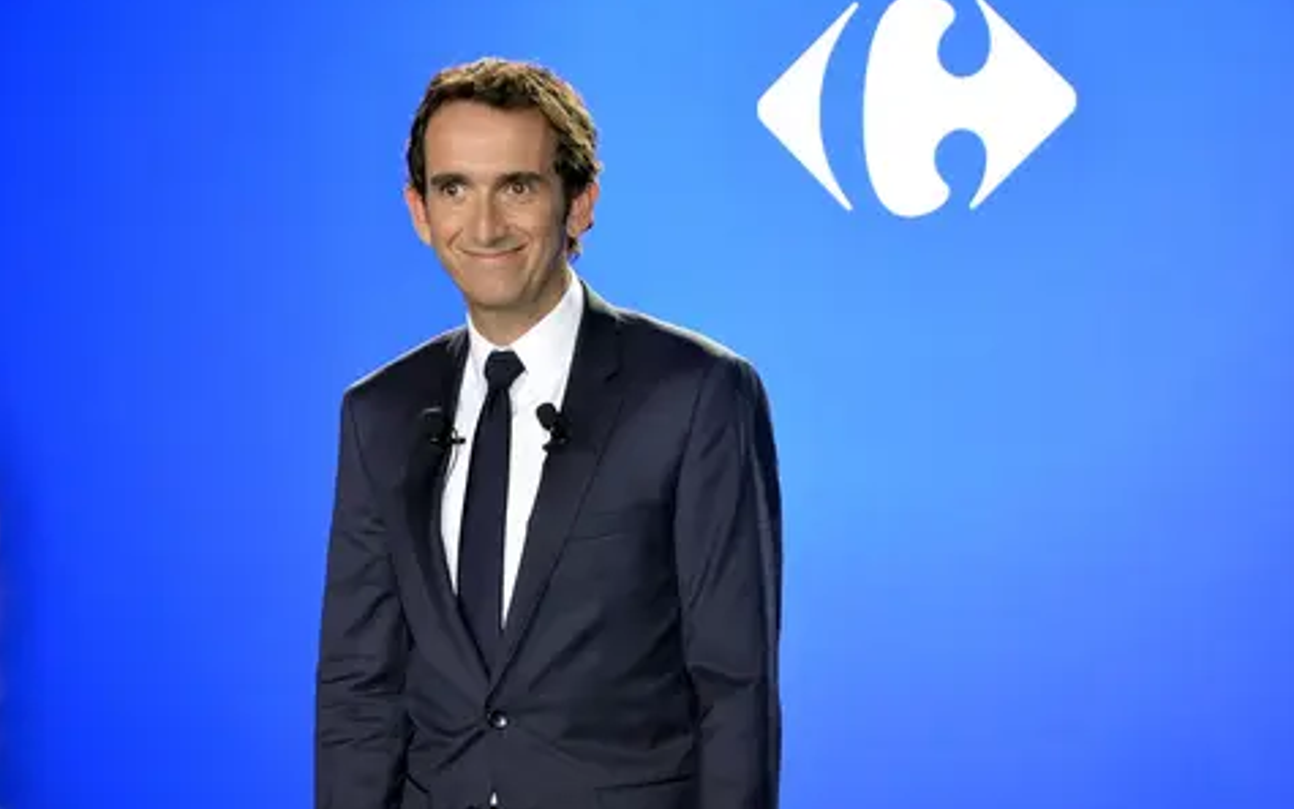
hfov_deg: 29.6
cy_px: 399
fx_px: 2452
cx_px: 648
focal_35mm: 70
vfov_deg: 18.7
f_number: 5
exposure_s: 1/60
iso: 1000
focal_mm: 45
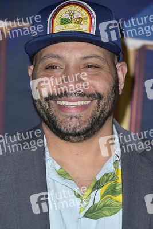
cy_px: 114
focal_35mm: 230
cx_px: 76
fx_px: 1465
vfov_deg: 8.9
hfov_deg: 6.0
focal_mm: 230
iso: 320
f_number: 6.3
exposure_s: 1/250
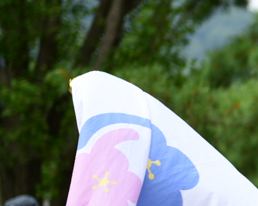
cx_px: 450
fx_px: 1839
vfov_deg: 6.4
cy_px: 217
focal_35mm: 241
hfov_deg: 7.8
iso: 100
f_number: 2.8
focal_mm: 70
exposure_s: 1/500
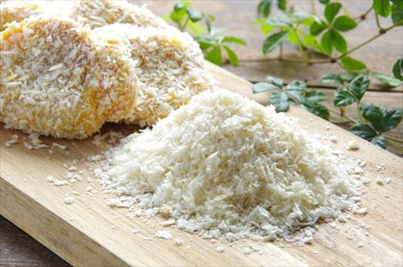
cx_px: 202
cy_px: 134
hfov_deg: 12.2
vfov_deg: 8.1
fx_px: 1889
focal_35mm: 169
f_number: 14
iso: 100
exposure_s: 6
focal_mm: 113
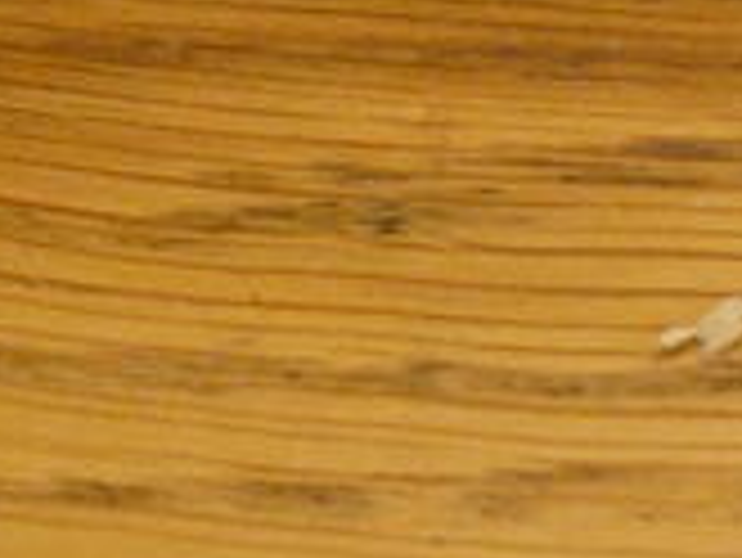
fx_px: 3732
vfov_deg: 8.1
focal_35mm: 174
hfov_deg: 11.3
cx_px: 695
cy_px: -641
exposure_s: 1/2.5
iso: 200
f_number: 2.8
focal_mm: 6
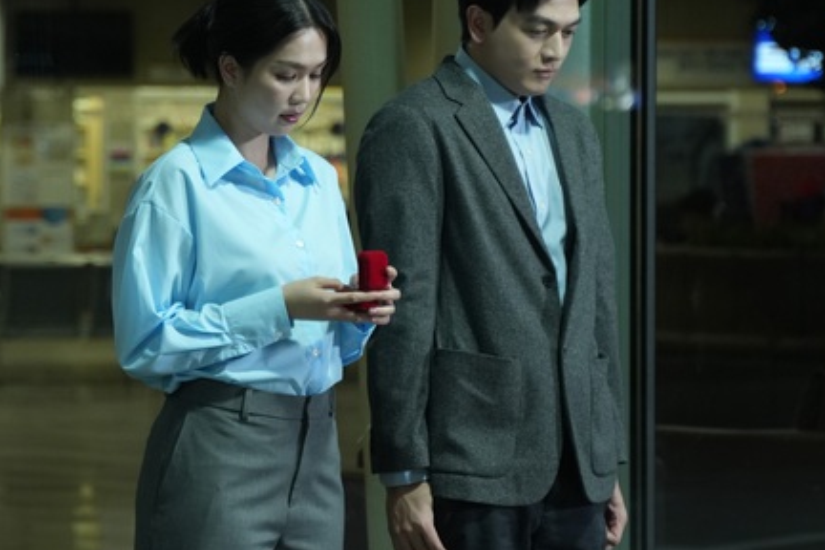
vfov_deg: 8.3
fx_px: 3804
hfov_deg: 12.4
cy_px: 188
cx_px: 365
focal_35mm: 166
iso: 1600
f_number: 2.8
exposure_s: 1/100
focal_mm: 75
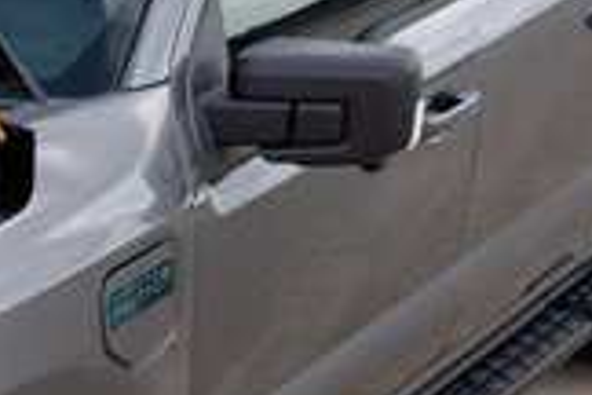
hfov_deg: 12.1
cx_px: -376
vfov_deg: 8.6
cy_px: 296
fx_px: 2614
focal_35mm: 159
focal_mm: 43
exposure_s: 1/80
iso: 125
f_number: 11
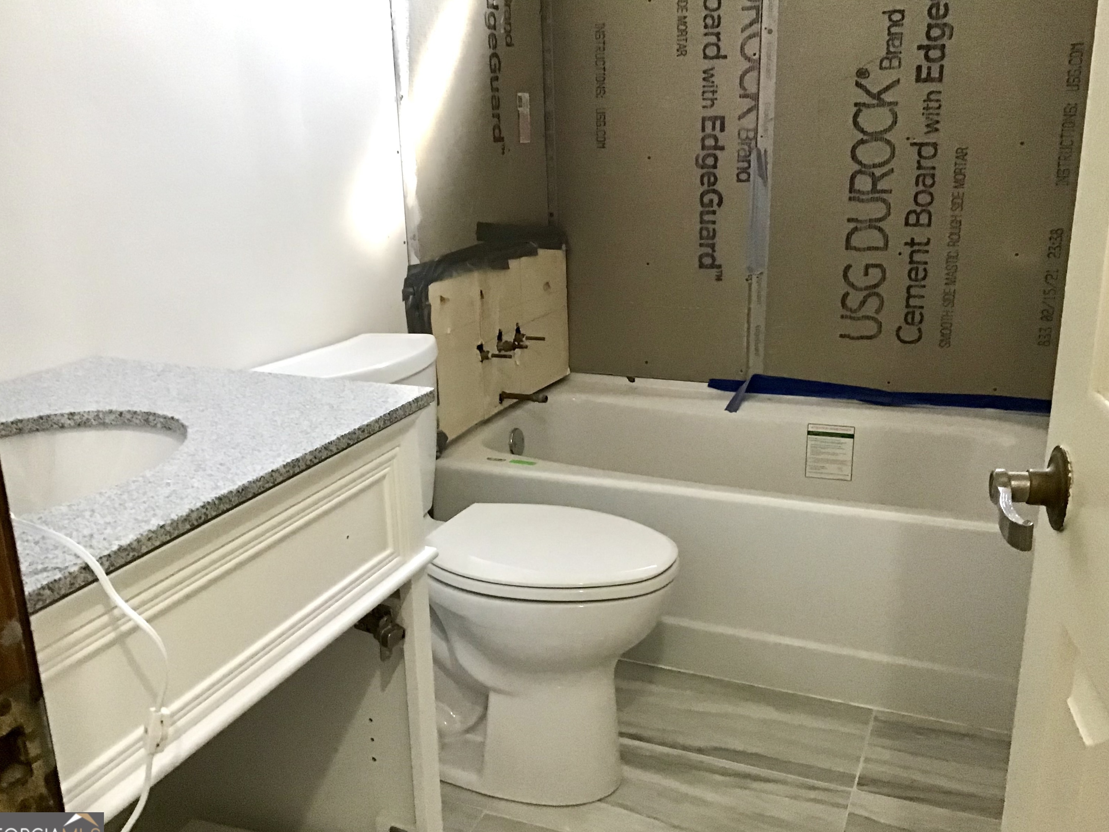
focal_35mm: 32
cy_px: 426
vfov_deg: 44.2
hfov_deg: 56.8
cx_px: 548
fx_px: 1025
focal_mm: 3.3
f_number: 2.4
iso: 200
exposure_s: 1/17
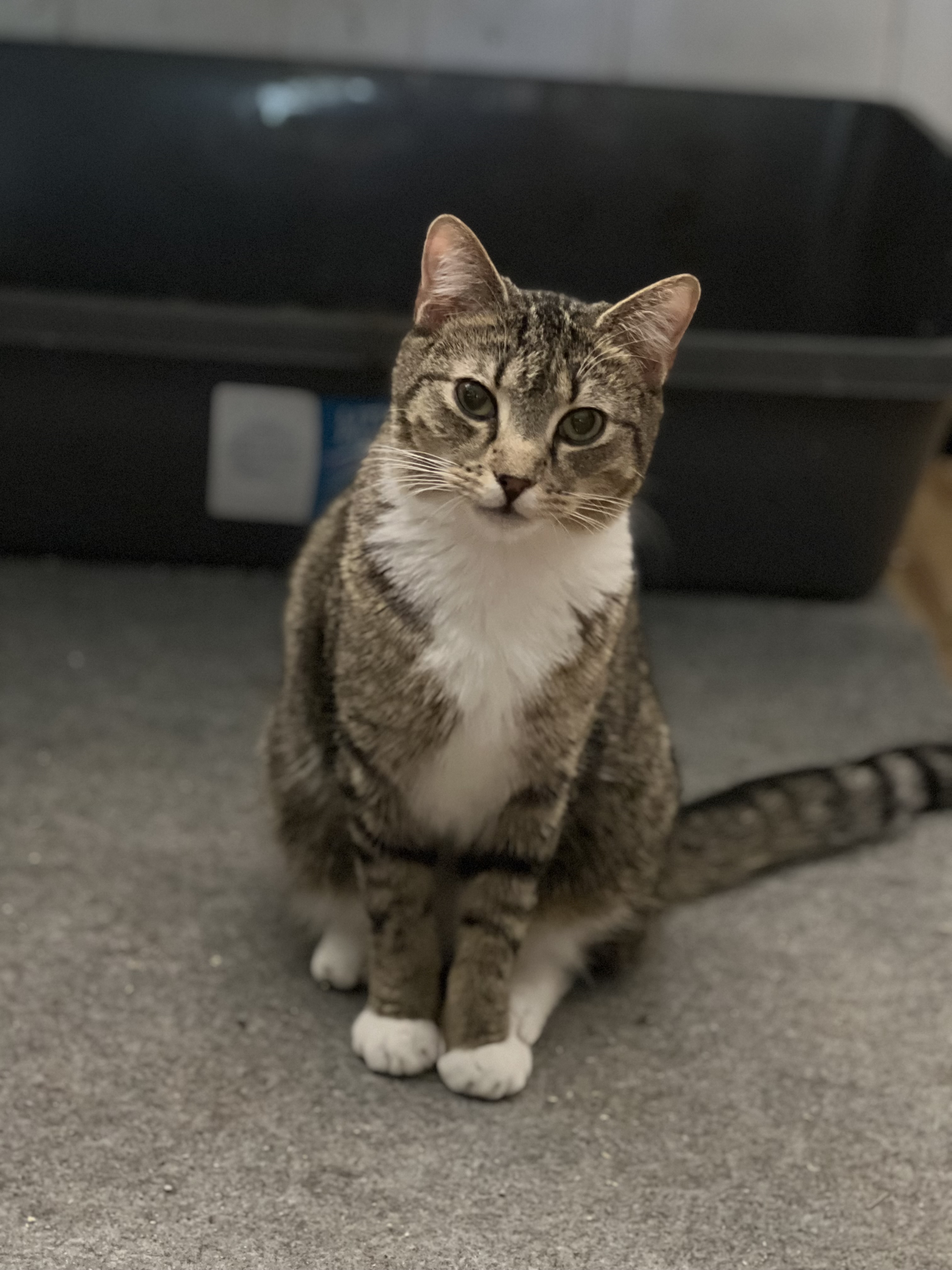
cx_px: 476
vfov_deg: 25.3
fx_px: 2824
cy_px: 635
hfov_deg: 19.1
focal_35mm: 77
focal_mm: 9
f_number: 2.8
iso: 1250
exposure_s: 1/15
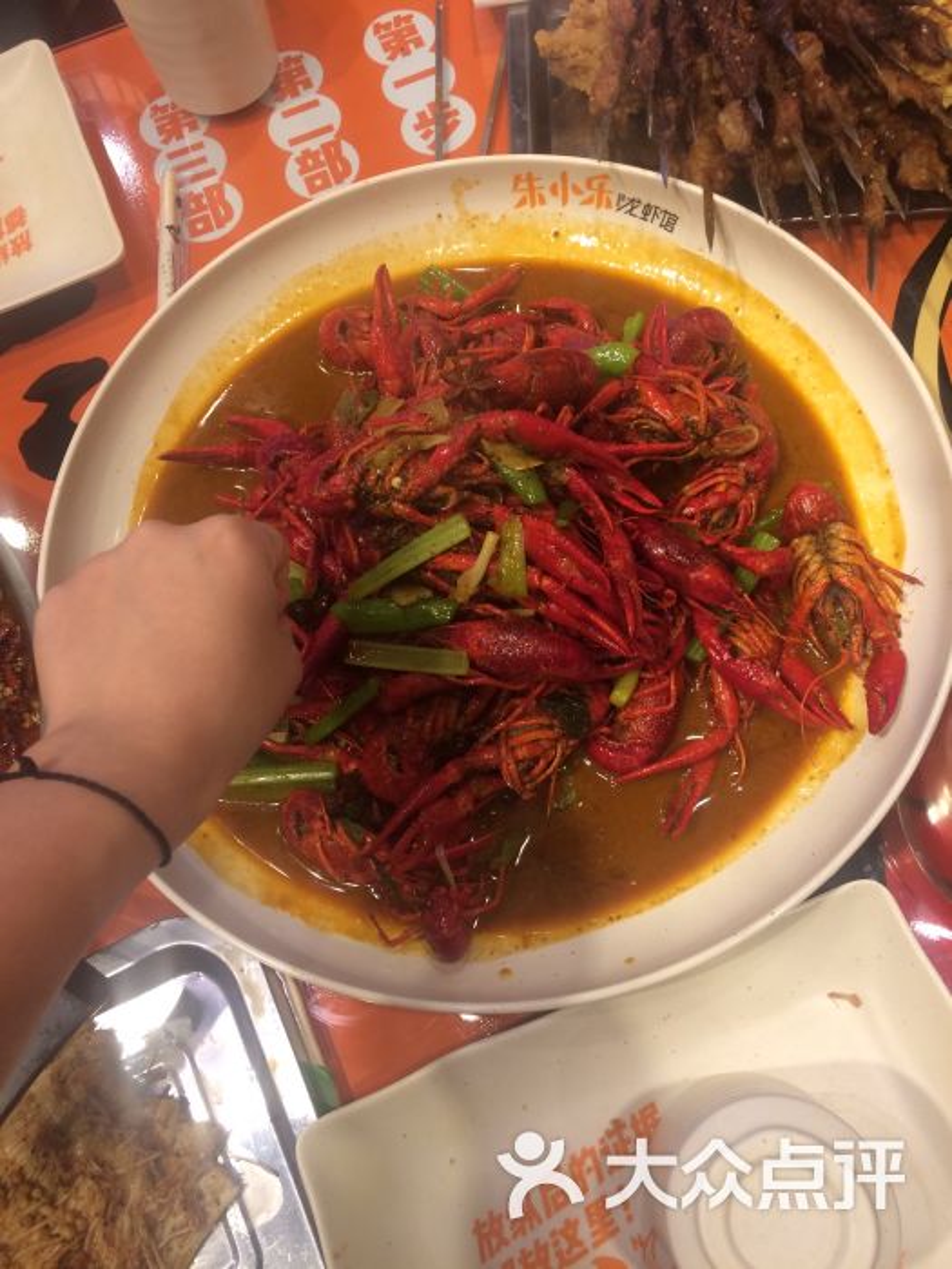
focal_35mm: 29
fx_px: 1063
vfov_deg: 61.7
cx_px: 476
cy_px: 634
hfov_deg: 48.2
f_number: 2.2
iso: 50
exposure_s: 1/33
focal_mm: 4.15
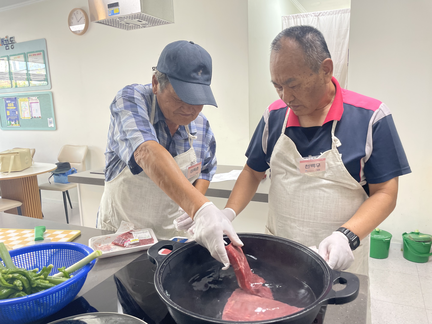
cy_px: 162
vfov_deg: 53.1
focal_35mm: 26
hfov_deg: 67.3
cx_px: 216
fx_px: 324
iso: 64
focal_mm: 4.2
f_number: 1.6
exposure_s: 1/60
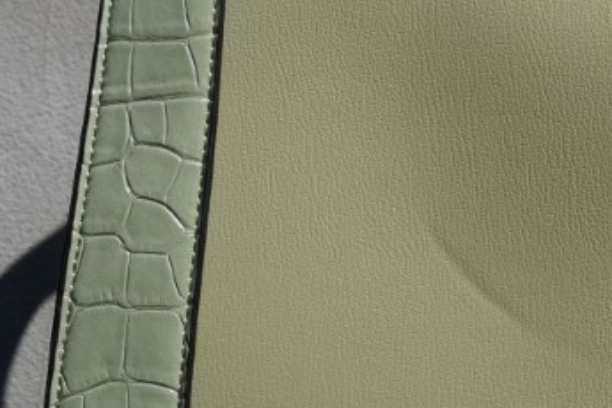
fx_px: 1989
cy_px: 34
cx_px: 676
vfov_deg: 11.6
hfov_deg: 16.9
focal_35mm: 117
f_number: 8
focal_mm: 35
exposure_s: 1/800
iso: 160
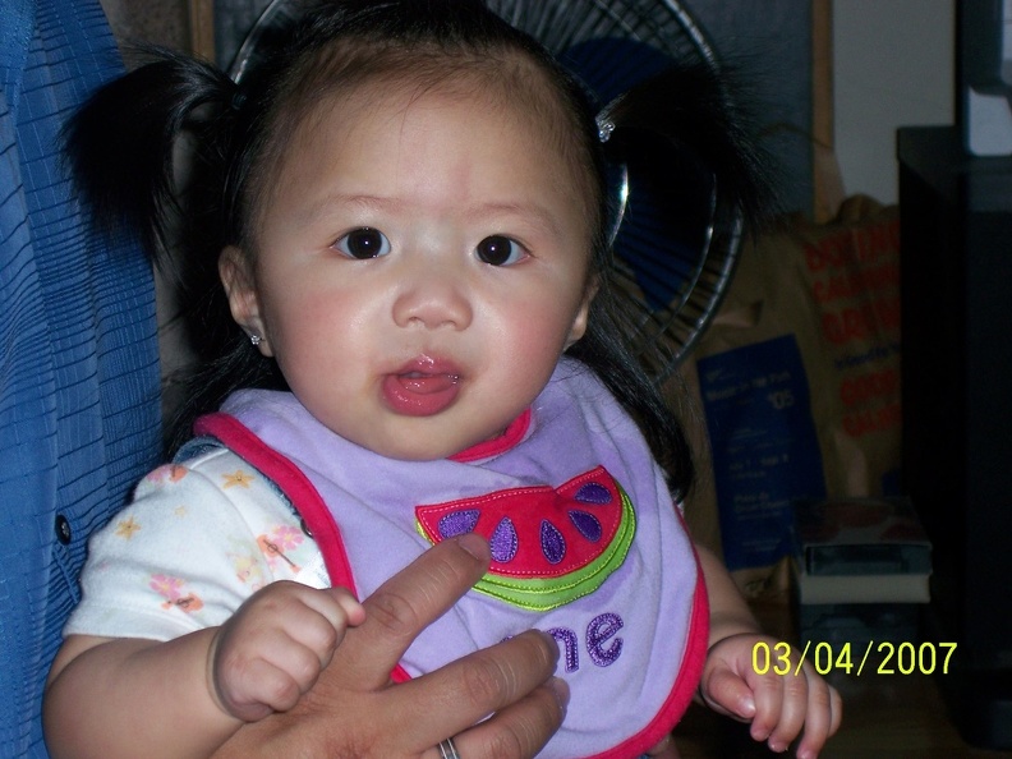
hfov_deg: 18.2
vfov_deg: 13.7
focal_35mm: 108
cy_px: 380
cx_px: 506
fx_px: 3157
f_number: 4.8
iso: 125
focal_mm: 18.1
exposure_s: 1/125
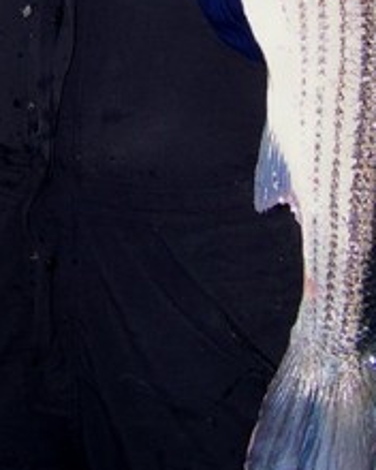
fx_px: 1182
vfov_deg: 21.1
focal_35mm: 85
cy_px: -74
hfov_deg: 18.1
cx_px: 150
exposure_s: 1/200
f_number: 2.8
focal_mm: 5.85
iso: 64
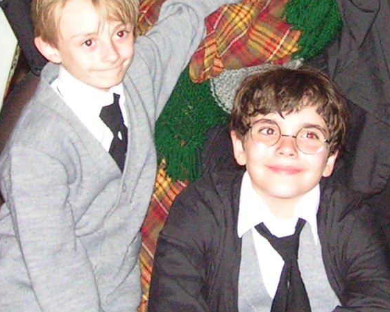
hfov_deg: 12.8
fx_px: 1730
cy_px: 2
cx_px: 292
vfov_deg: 10.2
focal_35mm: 150
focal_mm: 6.3
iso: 200
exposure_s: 1/40
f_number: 2.8
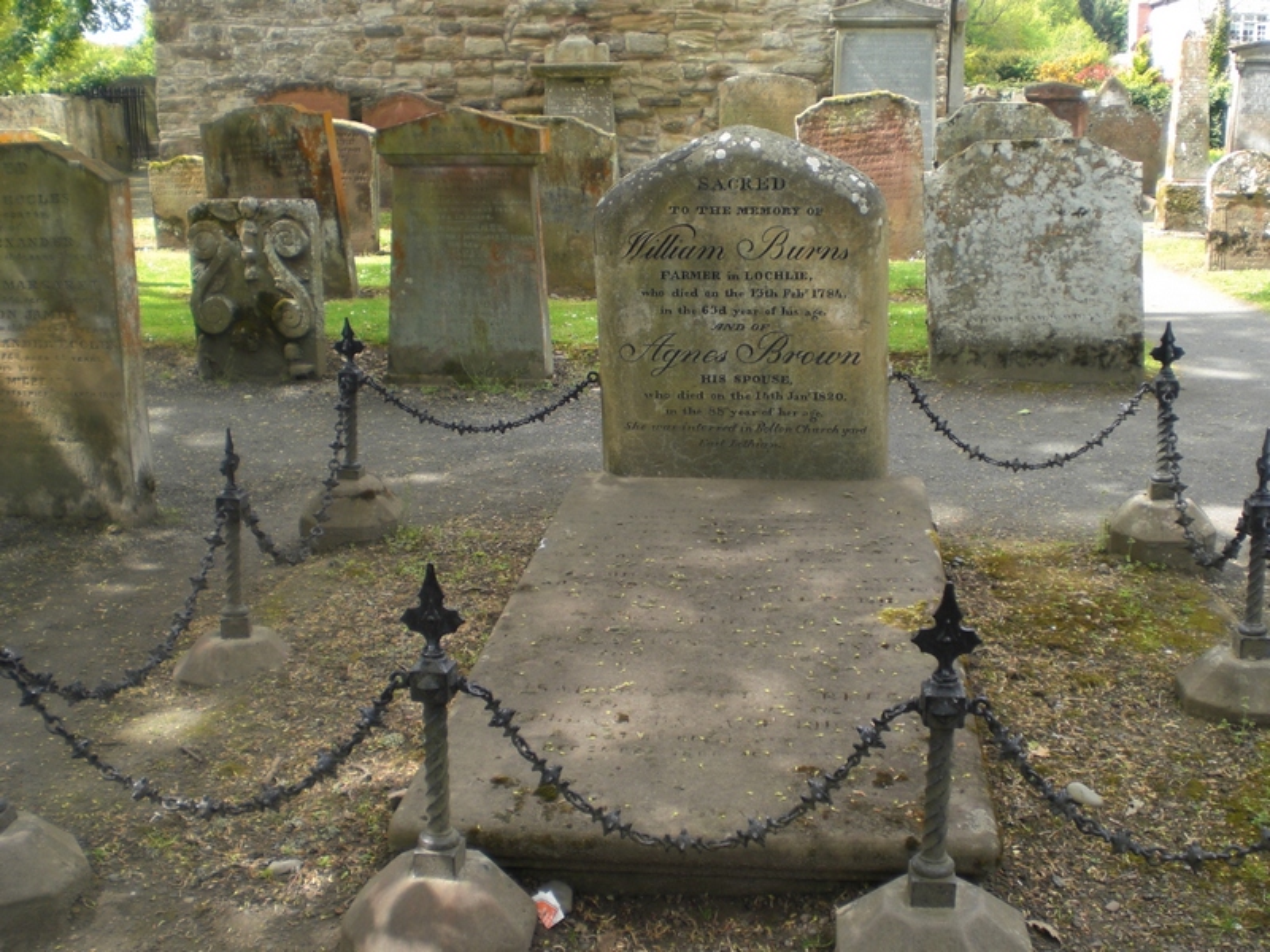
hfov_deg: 49.0
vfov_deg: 37.7
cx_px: 635
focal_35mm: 38
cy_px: 476
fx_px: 1394
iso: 50
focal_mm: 6.3
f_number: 3.1
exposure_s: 1/125
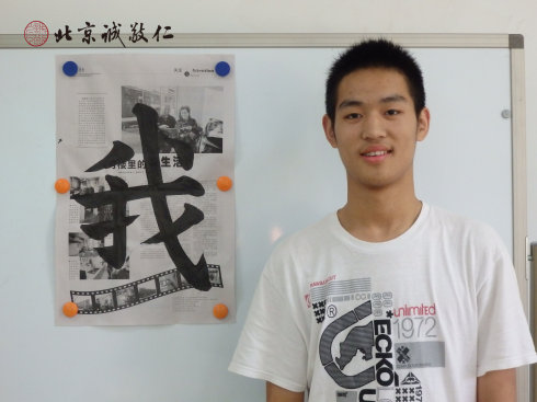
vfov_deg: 24.4
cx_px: 268
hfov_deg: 32.2
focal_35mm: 60
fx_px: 930
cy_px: 201
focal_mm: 10.8
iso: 800
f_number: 4.2
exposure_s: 1/40
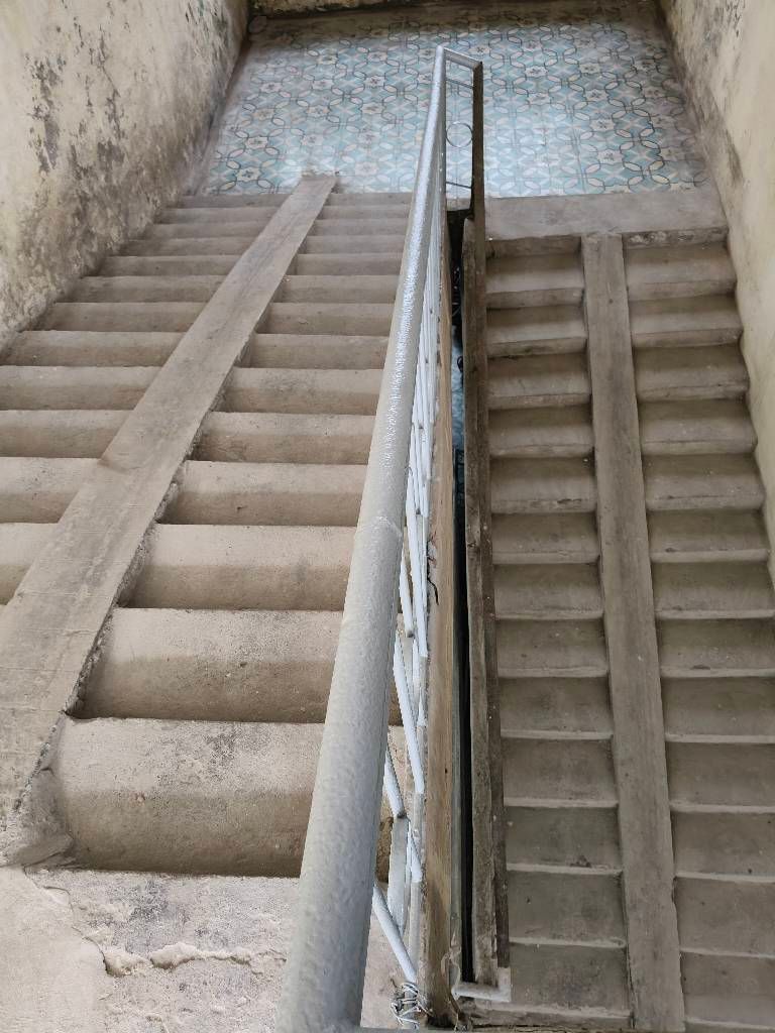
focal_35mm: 26
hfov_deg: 53.1
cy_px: 516
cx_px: 388
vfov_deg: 67.3
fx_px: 776
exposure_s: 1/33.4
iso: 800
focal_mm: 4.84
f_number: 1.8
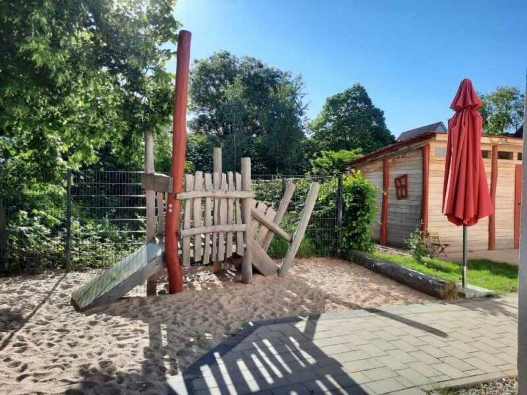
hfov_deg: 69.4
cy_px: 198
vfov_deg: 54.9
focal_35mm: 25
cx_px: 264
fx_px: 381
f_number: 2
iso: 32
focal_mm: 4.6
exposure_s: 1/535
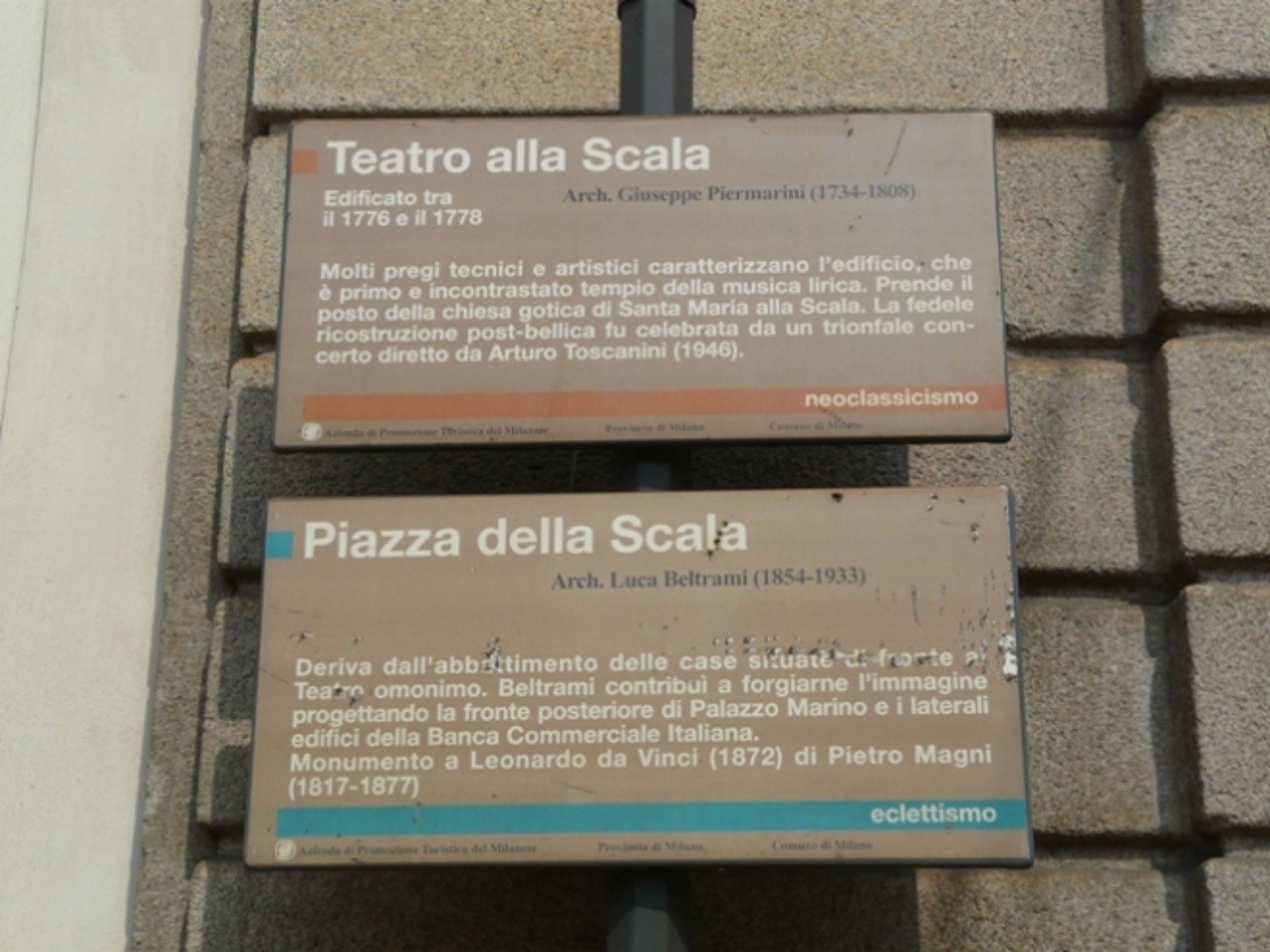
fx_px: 2055
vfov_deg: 26.1
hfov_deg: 34.3
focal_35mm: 56
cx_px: 635
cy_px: 476
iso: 100
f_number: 7.1
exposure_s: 1/400
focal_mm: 9.2
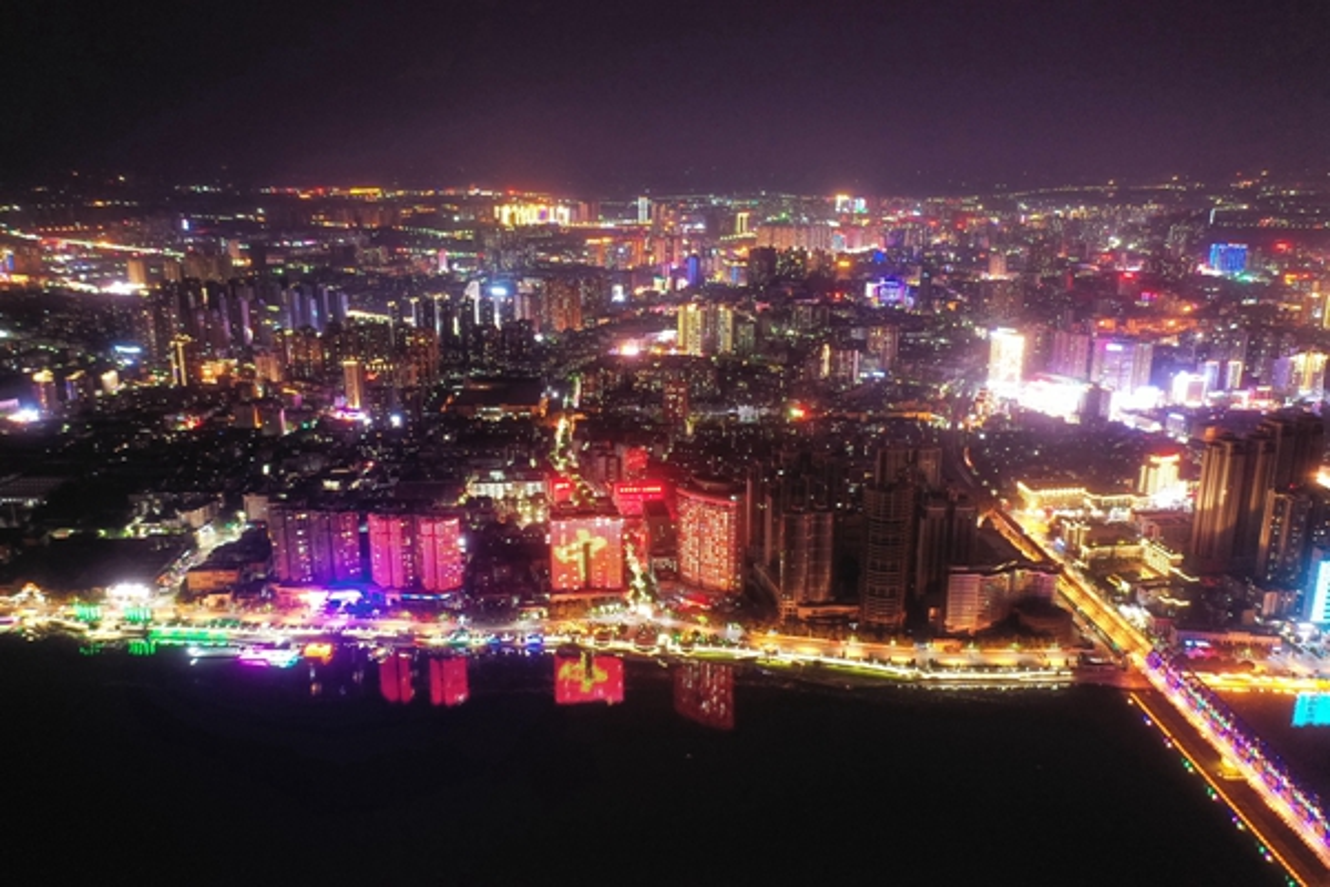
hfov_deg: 65.5
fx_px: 1034
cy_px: 444
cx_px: 665
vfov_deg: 46.4
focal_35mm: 28
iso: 1600
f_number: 2.8
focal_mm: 10.26
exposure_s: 1/5
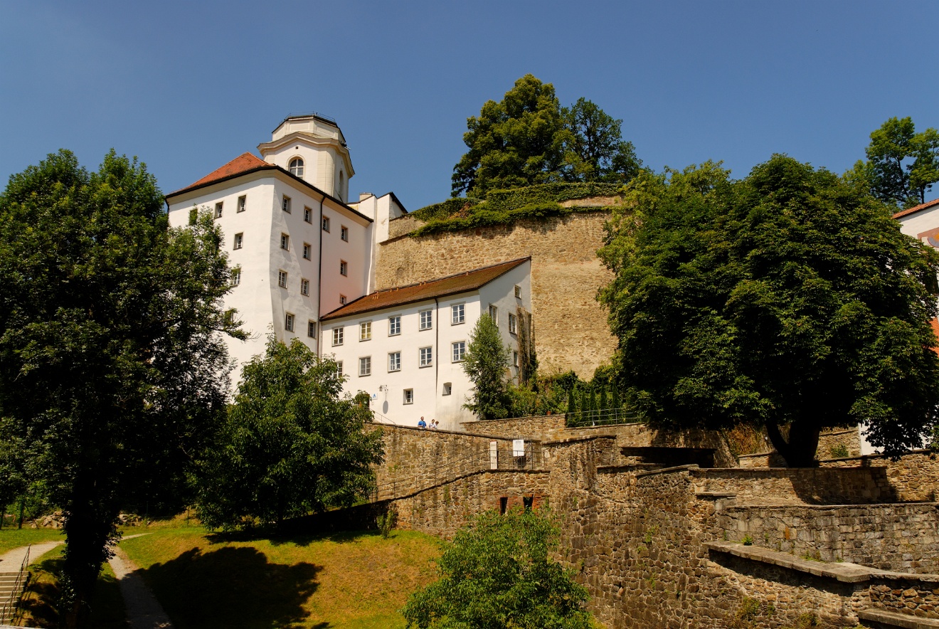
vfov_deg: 48.1
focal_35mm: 27
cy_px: 314
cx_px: 470
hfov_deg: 67.3
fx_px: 705
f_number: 8
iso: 100
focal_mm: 18
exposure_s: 1/320
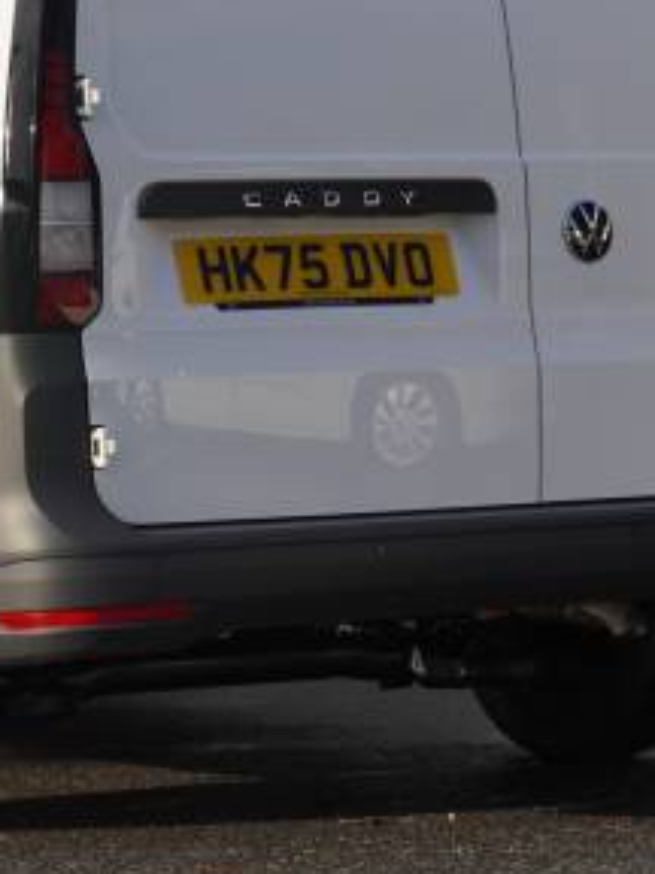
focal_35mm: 144
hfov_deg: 10.2
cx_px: 0
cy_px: 294
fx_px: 3635
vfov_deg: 13.7
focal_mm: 45
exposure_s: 1/125
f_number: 8
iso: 100
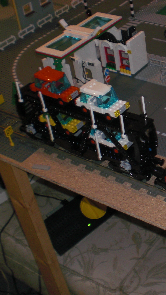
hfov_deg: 20.6
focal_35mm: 56
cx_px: 174
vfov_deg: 37.2
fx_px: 438
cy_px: 149
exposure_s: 1/30
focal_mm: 6.3
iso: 100
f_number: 3.1
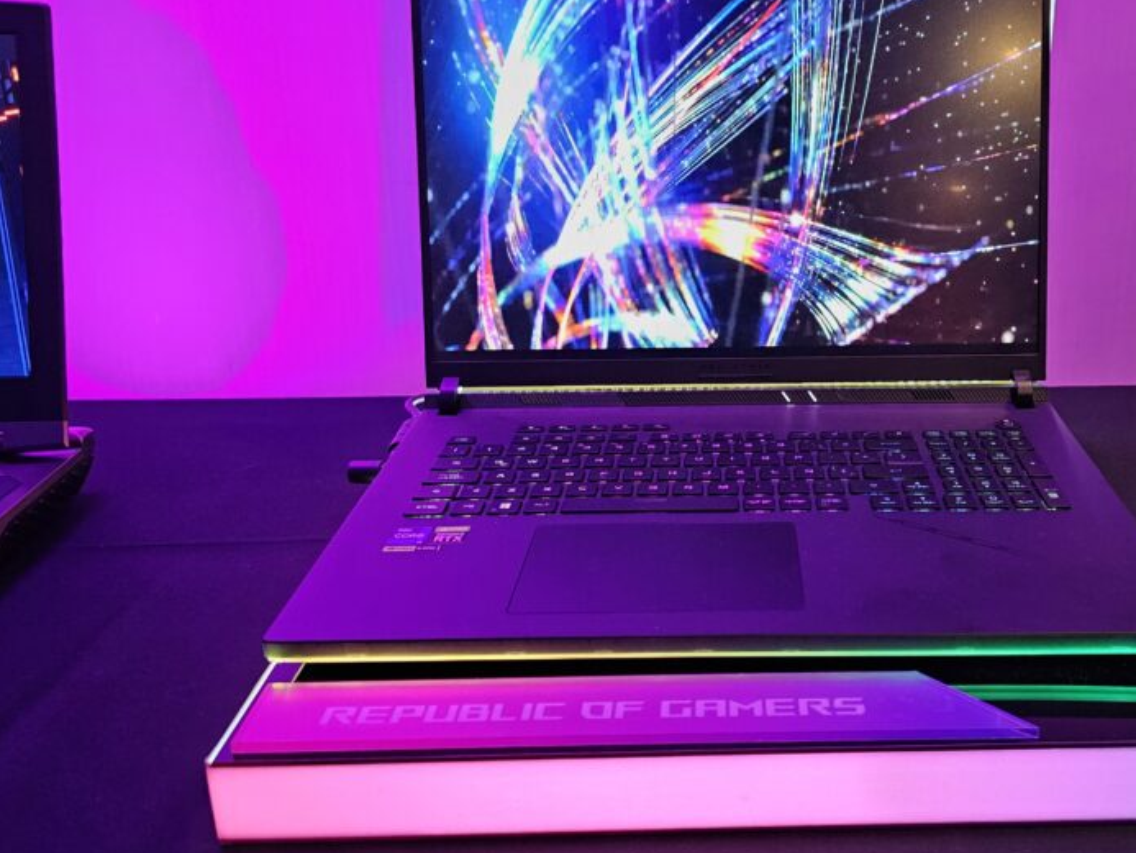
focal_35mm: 34
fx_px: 1116
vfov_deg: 41.7
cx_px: 707
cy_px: 364
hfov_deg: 53.4
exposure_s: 1/100
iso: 500
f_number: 1.7
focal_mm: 6.3
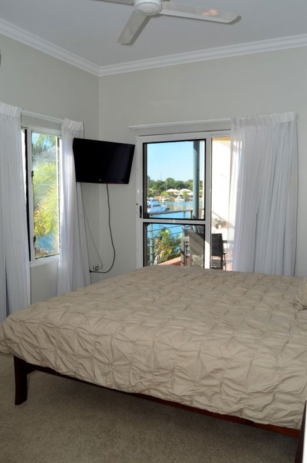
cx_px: 154
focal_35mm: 28
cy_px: 232
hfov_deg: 45.5
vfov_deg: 64.6
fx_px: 366
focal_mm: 19
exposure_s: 1/60
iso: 400
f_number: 10
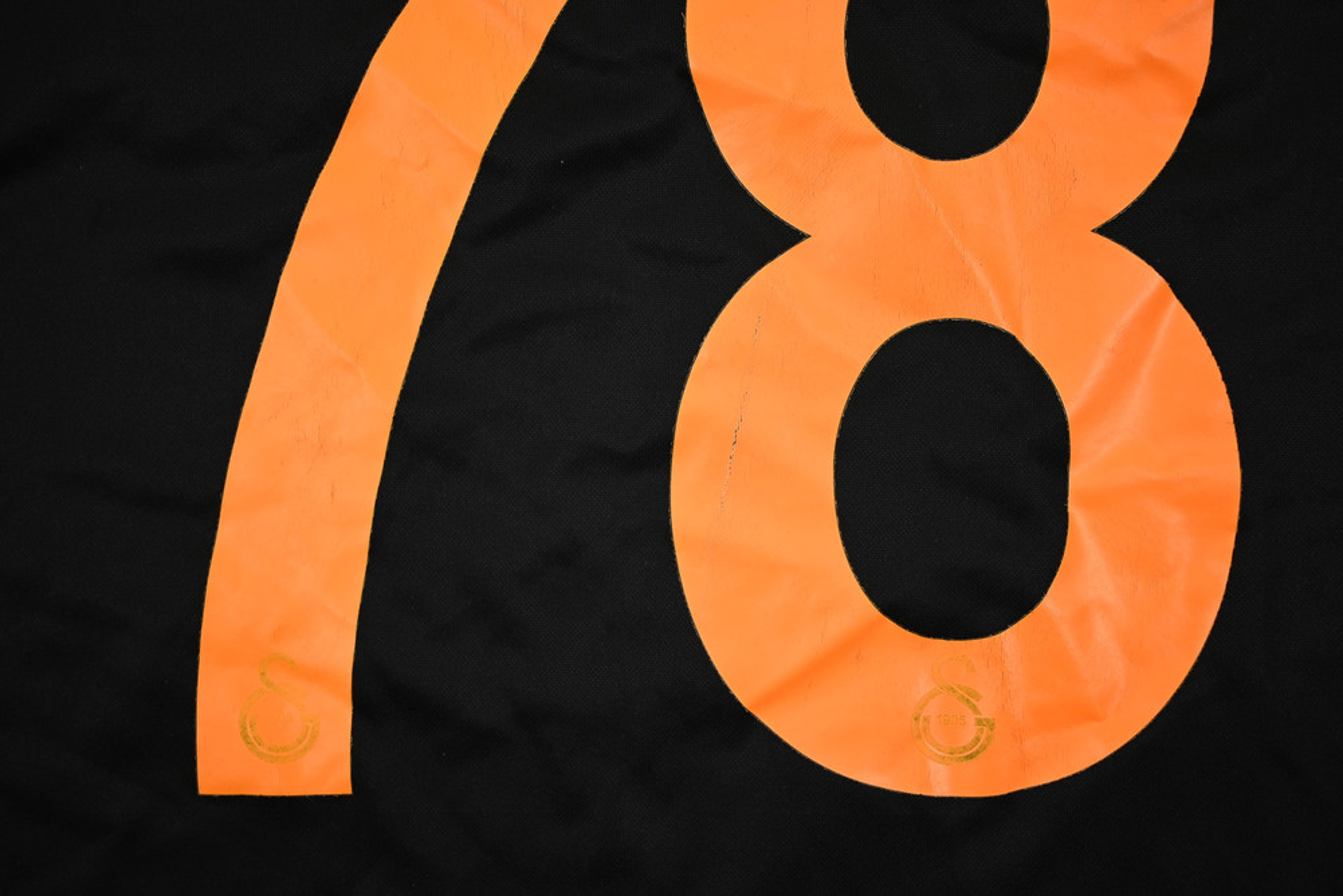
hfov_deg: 48.4
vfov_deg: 33.4
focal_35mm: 40
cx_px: 672
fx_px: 1493
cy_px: 448
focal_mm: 40
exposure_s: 1/90
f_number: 5.3
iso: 200
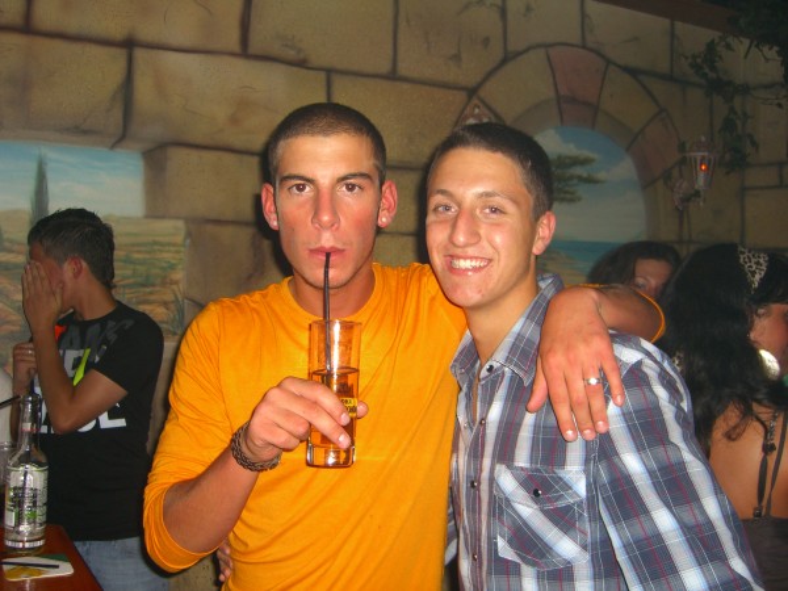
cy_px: 296
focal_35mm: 38
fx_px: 865
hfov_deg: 49.0
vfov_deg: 37.7
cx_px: 394
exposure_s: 1/60
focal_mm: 7.9
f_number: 2.8
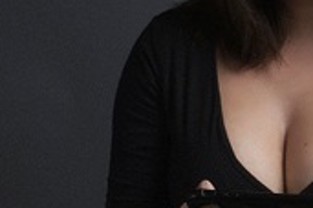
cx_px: 544
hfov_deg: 13.7
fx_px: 1174
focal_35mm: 135
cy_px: -40
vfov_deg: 10.0
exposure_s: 1/125
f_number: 11
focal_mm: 24.3
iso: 400
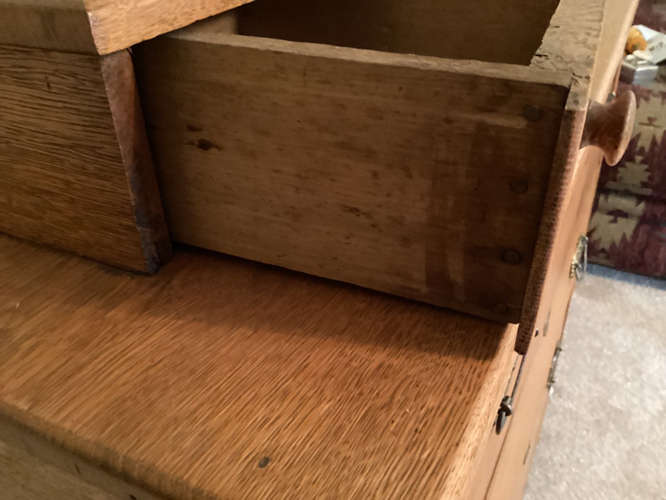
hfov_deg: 58.3
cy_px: 250
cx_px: 333
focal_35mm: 31
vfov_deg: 45.4
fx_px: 596
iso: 800
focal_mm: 3.3
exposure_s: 1/17
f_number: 2.4
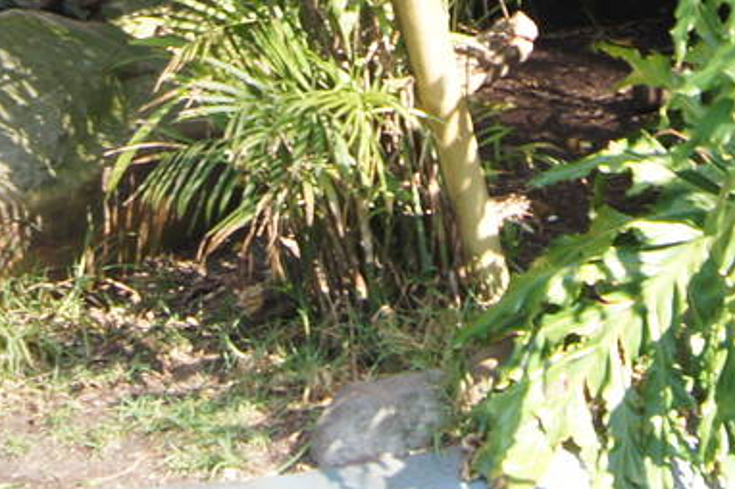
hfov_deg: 18.1
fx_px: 2305
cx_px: 441
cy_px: -423
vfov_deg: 11.2
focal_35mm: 113
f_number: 5.6
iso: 100
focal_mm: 18
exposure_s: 1/40
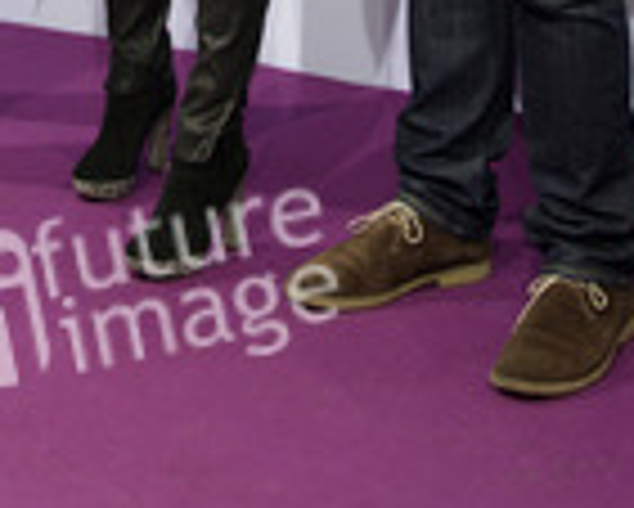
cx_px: 241
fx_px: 2103
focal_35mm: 112
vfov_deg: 12.7
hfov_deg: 17.1
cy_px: -378
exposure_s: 1/160
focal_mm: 42
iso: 640
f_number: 5.6
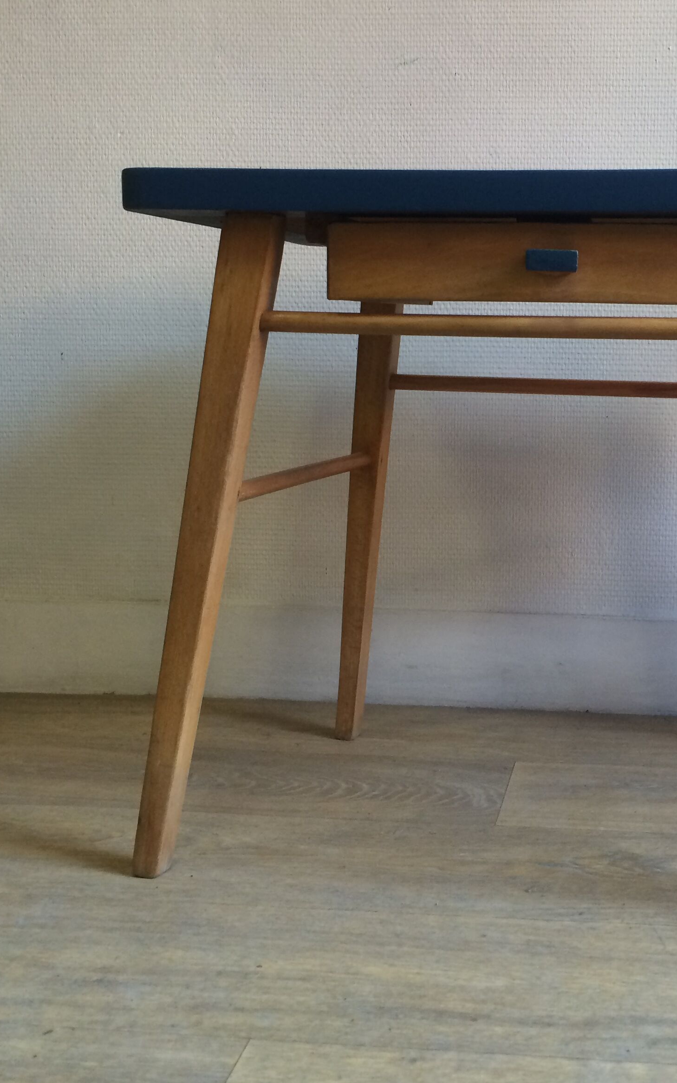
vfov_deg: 46.1
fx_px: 1269
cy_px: 483
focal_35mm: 43
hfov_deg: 29.2
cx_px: 535
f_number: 2.2
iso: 125
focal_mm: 4.15
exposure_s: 1/33
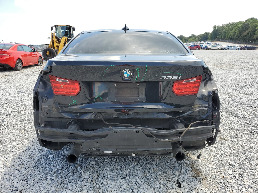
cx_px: 129
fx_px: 194
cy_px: 96
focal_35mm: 26
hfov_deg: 67.3
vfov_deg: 53.1
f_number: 1.5
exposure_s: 1/1111
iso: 50
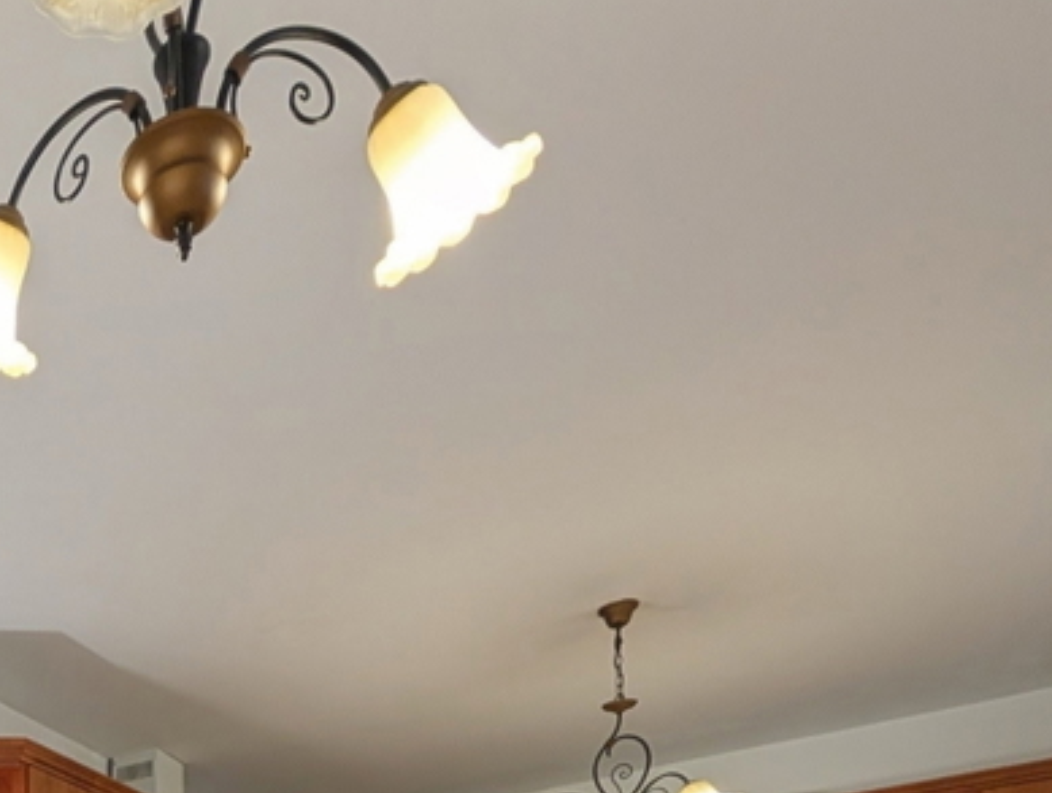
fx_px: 1126
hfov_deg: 37.7
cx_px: -211
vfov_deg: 27.3
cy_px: 1184
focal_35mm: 37
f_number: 1.7
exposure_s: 1/26.5
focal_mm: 2.02
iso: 53
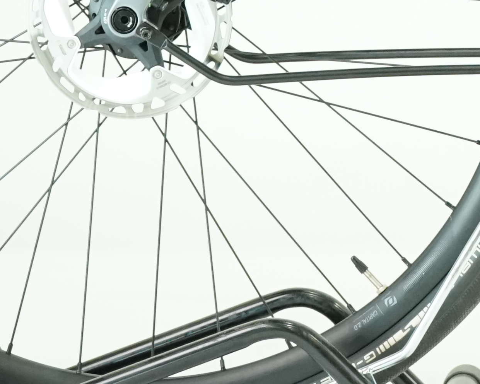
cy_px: -263
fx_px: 3609
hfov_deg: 7.4
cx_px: 820
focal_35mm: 254
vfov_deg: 6.0
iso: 2500
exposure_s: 1/200
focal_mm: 56
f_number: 5
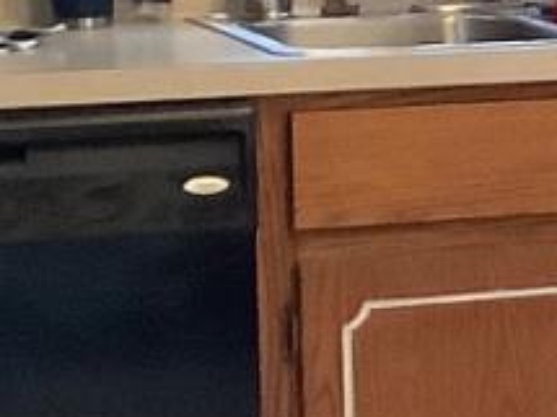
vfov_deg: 6.9
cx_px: 1111
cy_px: 87
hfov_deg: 8.7
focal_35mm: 216
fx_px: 3474
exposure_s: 1/60
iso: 400
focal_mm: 3.3
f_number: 2.4
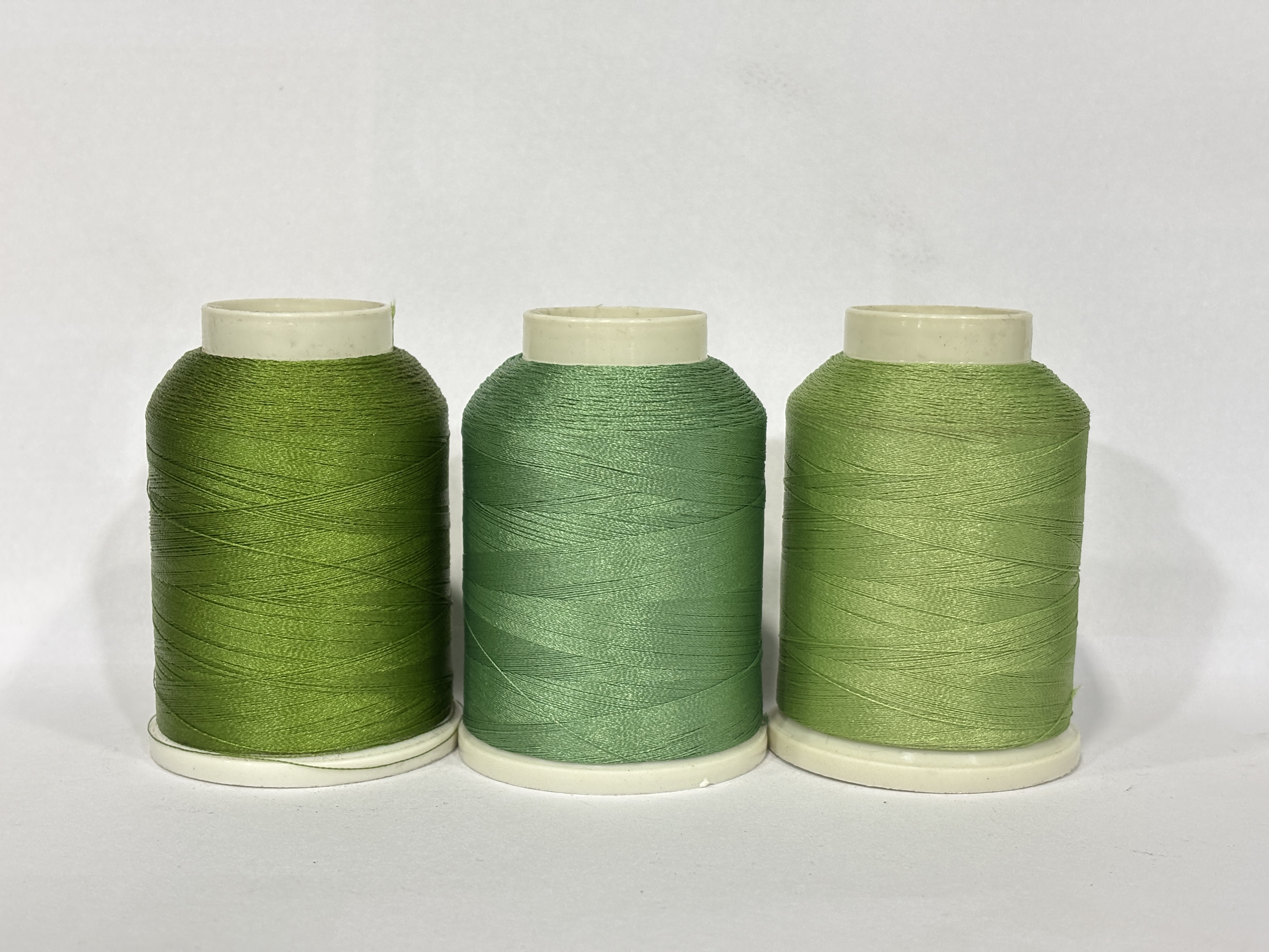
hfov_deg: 36.8
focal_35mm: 52
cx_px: 634
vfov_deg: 28.0
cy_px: 476
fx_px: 1906
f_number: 1.6
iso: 200
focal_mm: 5.96
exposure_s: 1/33
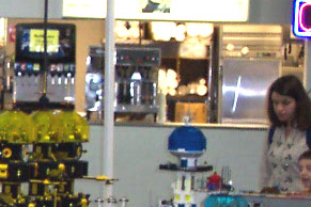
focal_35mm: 234
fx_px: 2021
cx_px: -262
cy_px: 184
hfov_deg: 8.4
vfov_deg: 5.9
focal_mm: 13.3
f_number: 3.4
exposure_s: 1/45
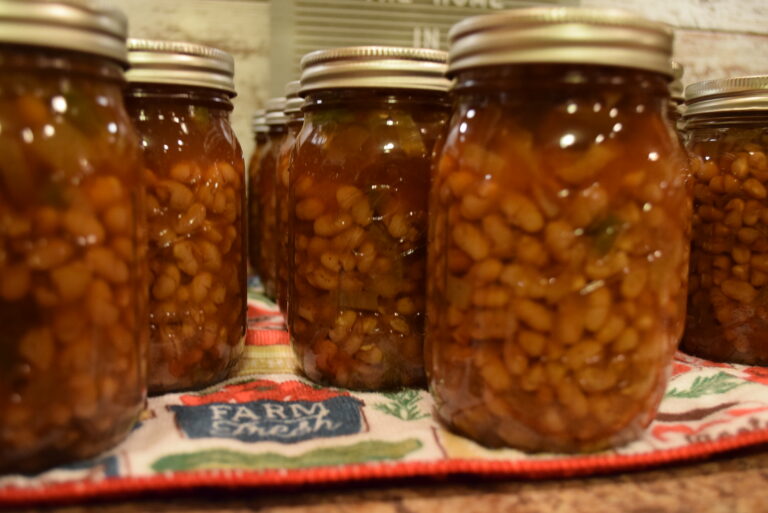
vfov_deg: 36.9
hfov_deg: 53.1
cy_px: 256
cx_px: 384
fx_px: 768
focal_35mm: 36
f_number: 4
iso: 2200
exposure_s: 1/30
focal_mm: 24
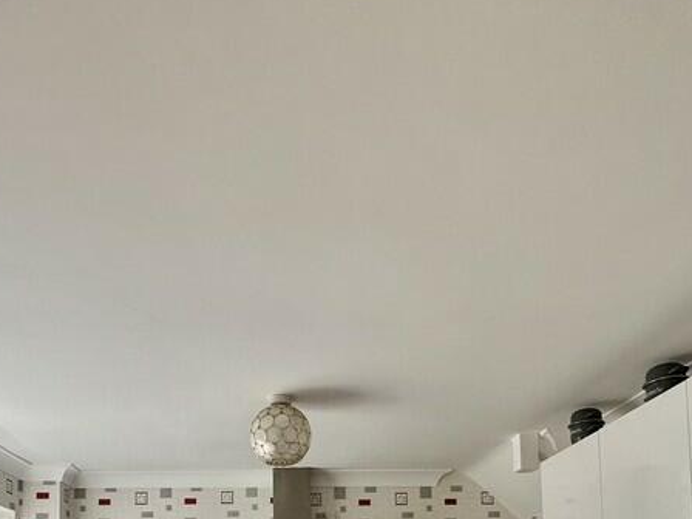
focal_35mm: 32
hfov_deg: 56.3
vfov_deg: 37.1
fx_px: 640
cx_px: 273
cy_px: 570
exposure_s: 1/99
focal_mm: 2.22
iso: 100
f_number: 2.2
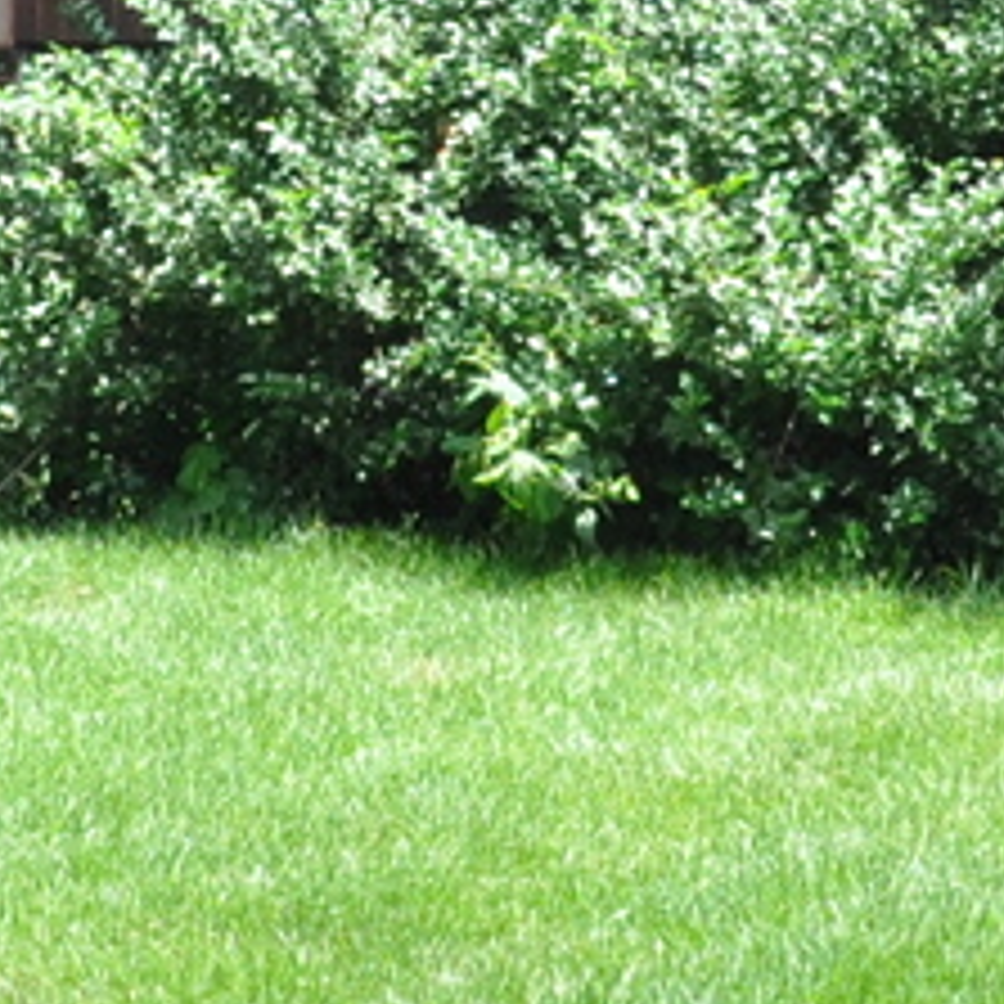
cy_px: -1058
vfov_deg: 9.7
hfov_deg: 10.5
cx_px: 585
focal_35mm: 167
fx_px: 5480
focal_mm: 18
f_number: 9
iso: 500
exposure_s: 1/200
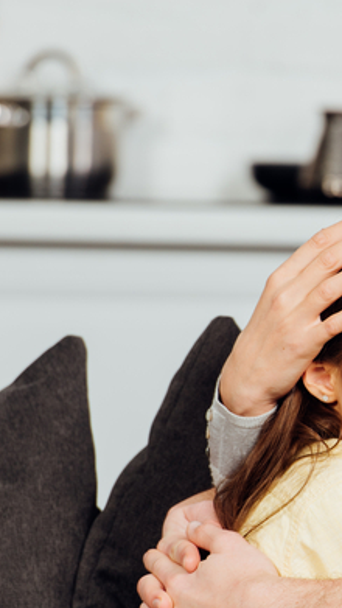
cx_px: 523
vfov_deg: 4.0
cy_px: 290
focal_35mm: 536
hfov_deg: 2.3
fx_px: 8639
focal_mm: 200
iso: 160
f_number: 4
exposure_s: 1/160
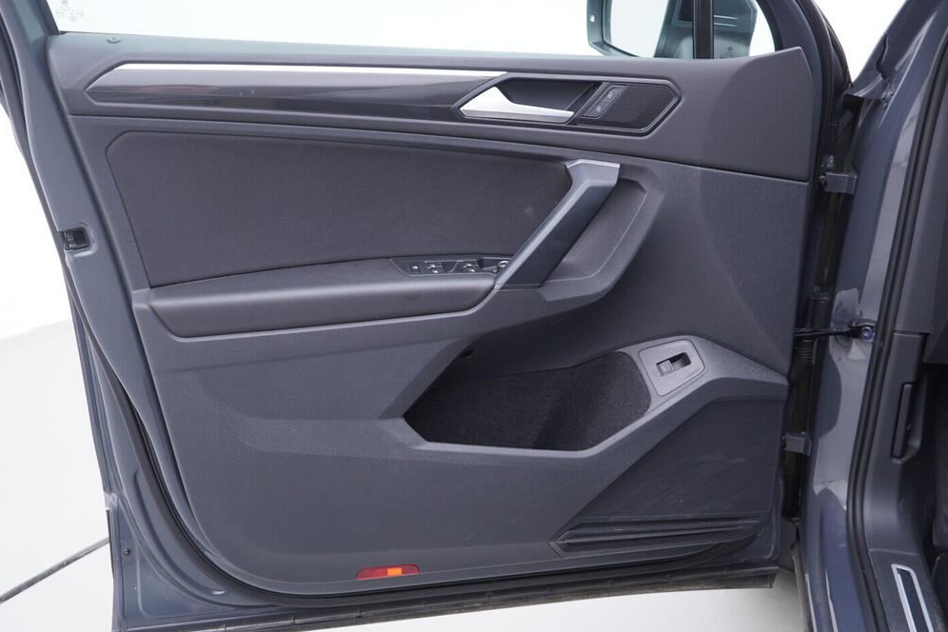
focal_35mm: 37
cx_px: 478
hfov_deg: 51.9
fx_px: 974
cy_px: 324
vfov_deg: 35.9
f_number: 2.8
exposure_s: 1/40
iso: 160
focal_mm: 24
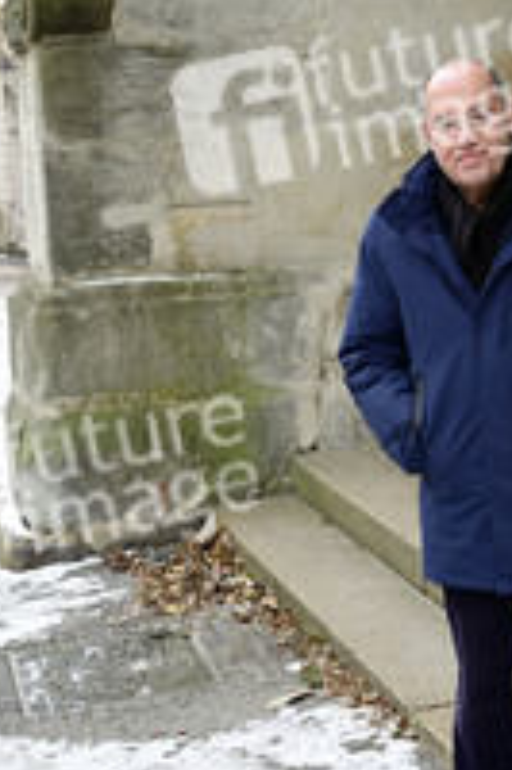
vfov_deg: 29.2
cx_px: 481
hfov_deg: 19.3
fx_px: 1474
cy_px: 296
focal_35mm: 69
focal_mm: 34.5
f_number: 6.3
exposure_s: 1/200
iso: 640
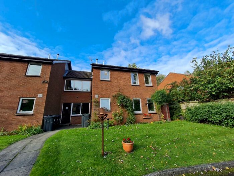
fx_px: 88
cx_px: 117
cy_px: 88
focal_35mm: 13
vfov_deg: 89.9
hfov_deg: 106.2
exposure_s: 1/602
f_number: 2.2
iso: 50
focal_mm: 1.74
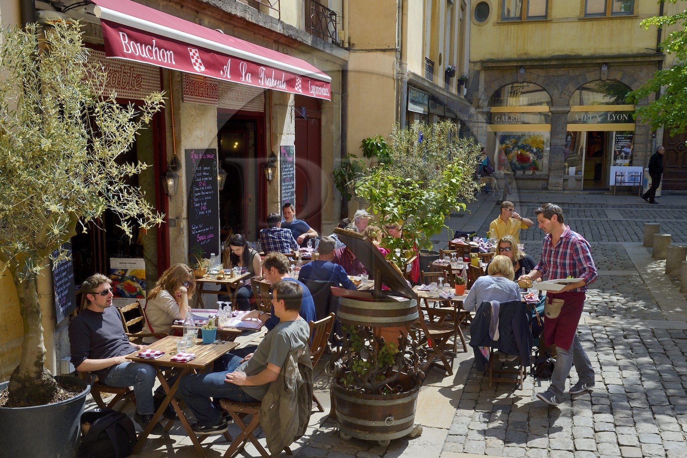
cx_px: 344
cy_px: 229
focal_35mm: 36
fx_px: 687
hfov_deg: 53.1
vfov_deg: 36.9
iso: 200
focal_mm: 36
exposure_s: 1/200
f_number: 10
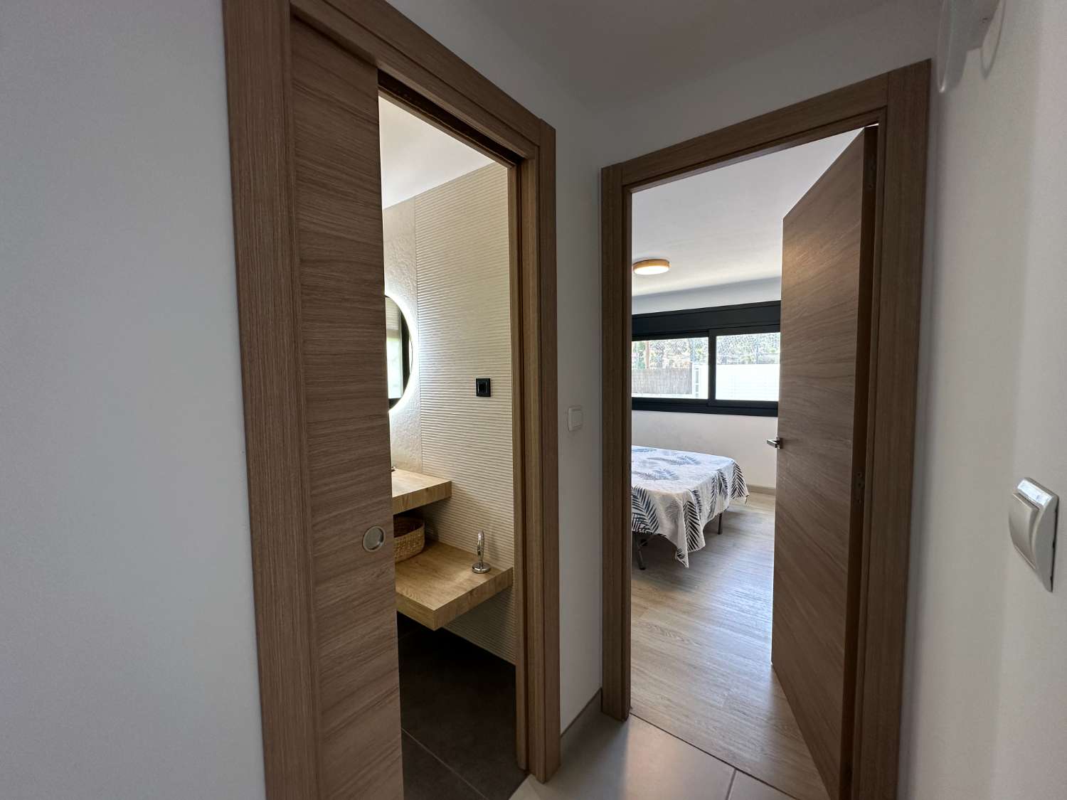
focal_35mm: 14
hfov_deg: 102.1
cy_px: 400
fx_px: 432
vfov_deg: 85.7
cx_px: 534
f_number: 2.2
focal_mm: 2.22
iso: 160
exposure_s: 1/100
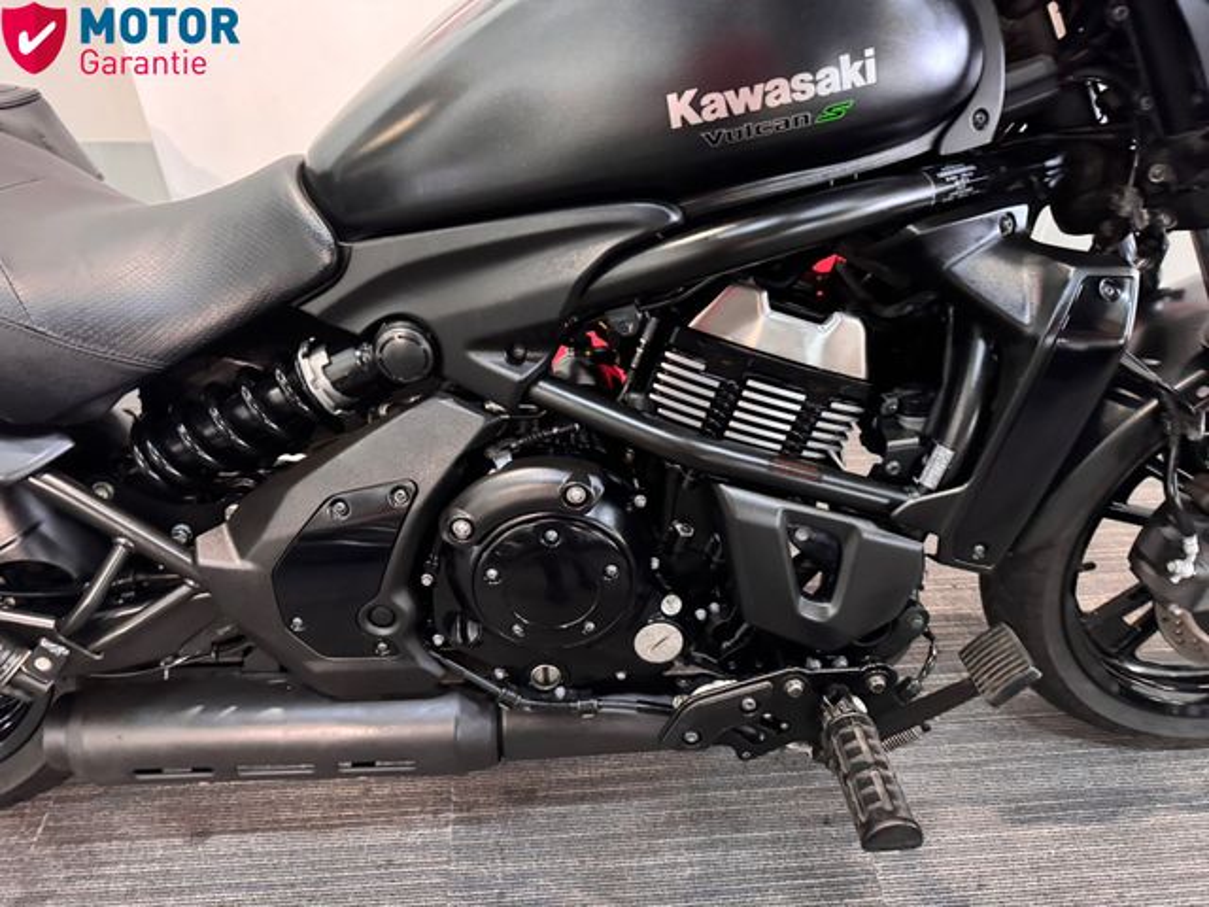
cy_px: 454
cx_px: 604
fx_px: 838
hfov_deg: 71.6
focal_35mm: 24
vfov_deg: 56.8
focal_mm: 6.76
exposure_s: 1/33
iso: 1000
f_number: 1.78
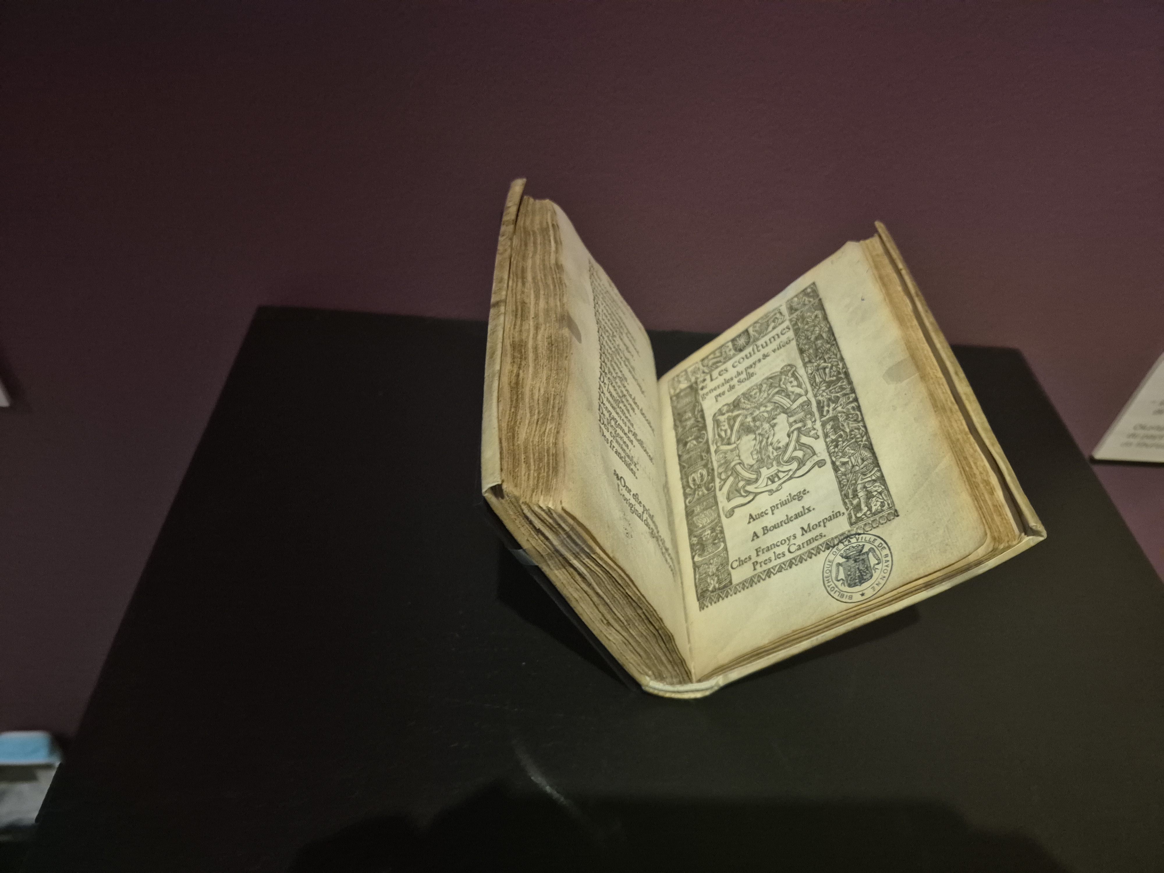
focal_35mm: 23
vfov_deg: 58.9
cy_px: 436
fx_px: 773
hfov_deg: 73.9
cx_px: 582
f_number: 1.8
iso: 1600
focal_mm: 5.4
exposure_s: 1/50
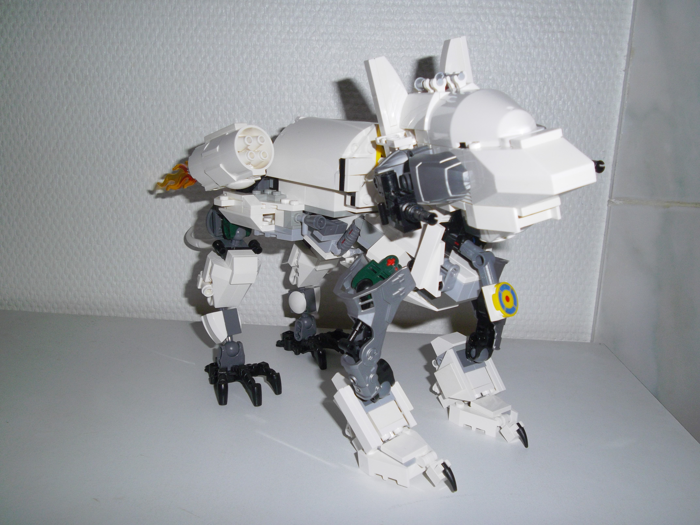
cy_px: 262
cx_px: 350
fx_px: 647
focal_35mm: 32
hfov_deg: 56.8
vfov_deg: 44.2
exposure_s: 1/50
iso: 100
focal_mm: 5.8
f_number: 3.5
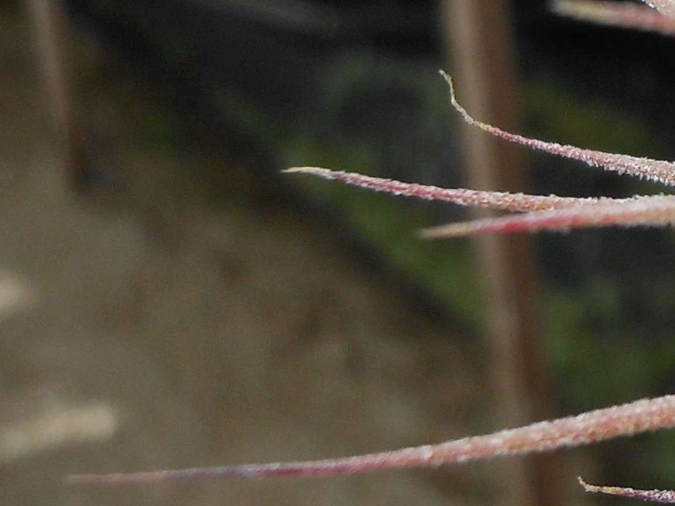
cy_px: -5
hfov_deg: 14.2
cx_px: 1352
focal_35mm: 116
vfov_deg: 12.6
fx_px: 2262
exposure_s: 1/320
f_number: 3.7
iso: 80
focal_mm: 5
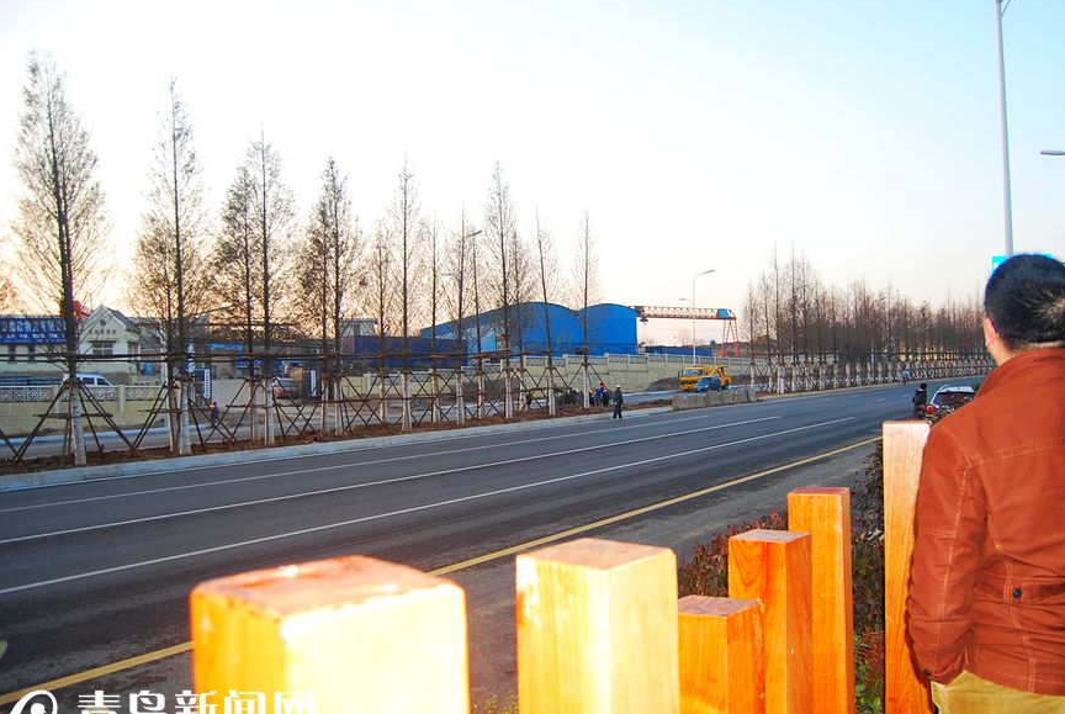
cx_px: 589
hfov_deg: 61.7
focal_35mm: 30
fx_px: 889
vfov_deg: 43.7
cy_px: 389
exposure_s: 1/125
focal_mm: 18
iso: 200
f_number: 3.5
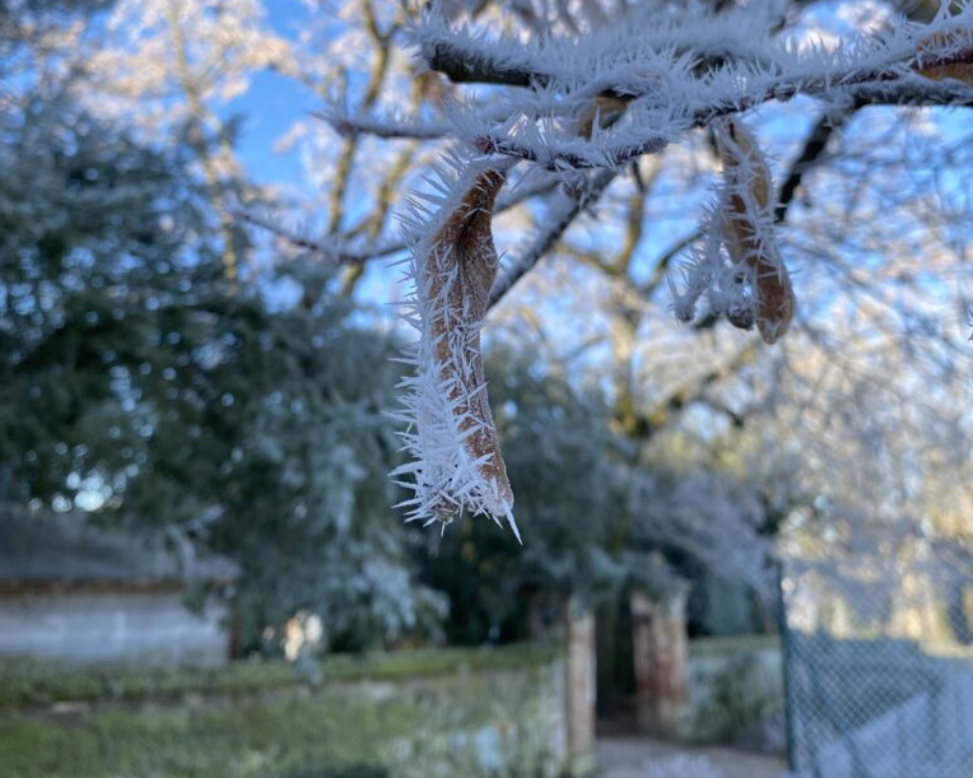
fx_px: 979
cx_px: 485
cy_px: 311
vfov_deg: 43.1
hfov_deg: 52.8
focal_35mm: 34
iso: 32
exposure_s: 1/217
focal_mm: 4.25
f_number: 1.8
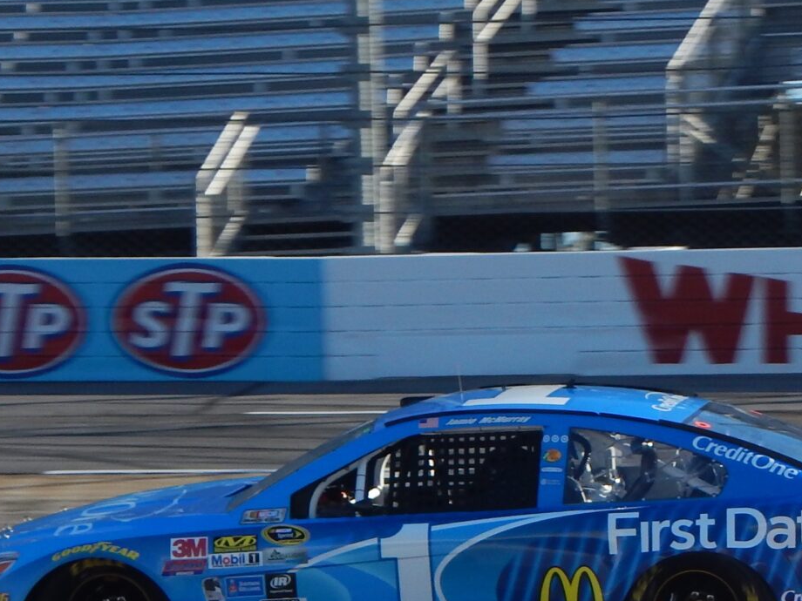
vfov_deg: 7.7
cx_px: 843
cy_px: 511
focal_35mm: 192
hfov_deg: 10.2
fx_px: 4448
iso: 125
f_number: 4.1
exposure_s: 1/640
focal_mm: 12.3
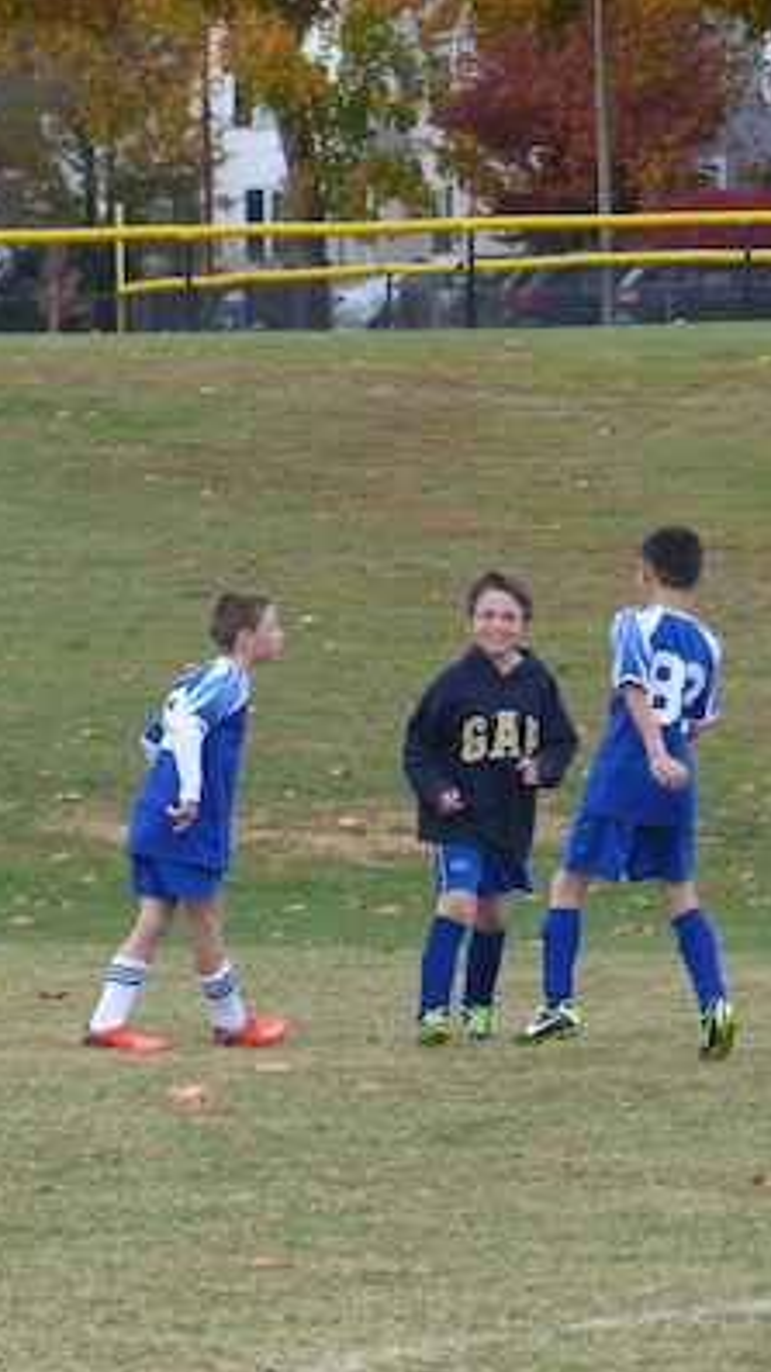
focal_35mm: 392
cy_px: 688
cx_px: 458
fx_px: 14262
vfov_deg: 5.5
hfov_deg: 3.1
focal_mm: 48.3
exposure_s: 1/500
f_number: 2.8
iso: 250
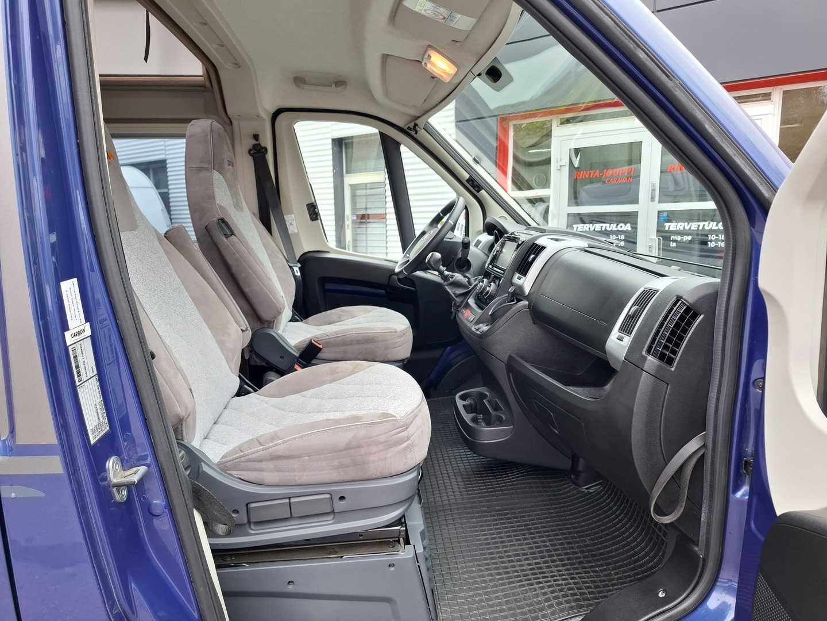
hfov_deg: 73.9
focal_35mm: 23
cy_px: 310
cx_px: 414
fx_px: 549
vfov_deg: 58.9
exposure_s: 1/100
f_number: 1.8
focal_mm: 5.54
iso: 200
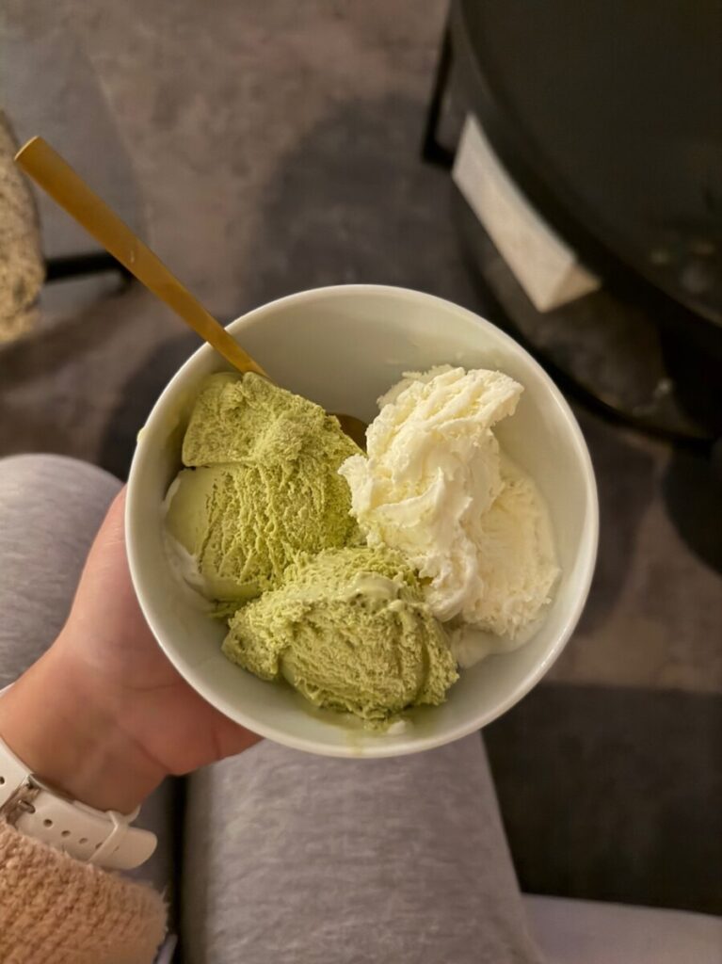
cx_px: 361
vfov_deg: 71.6
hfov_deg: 56.8
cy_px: 482
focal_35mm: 24
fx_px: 668
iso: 800
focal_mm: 6.76
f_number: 1.78
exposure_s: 1/25
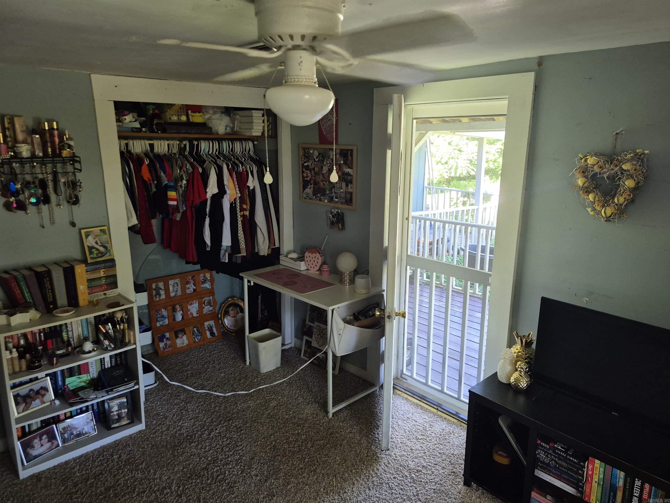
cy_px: 252
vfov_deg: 58.9
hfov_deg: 73.9
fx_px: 445
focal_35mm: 23
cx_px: 335
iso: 500
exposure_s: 1/120
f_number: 1.8
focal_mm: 5.4
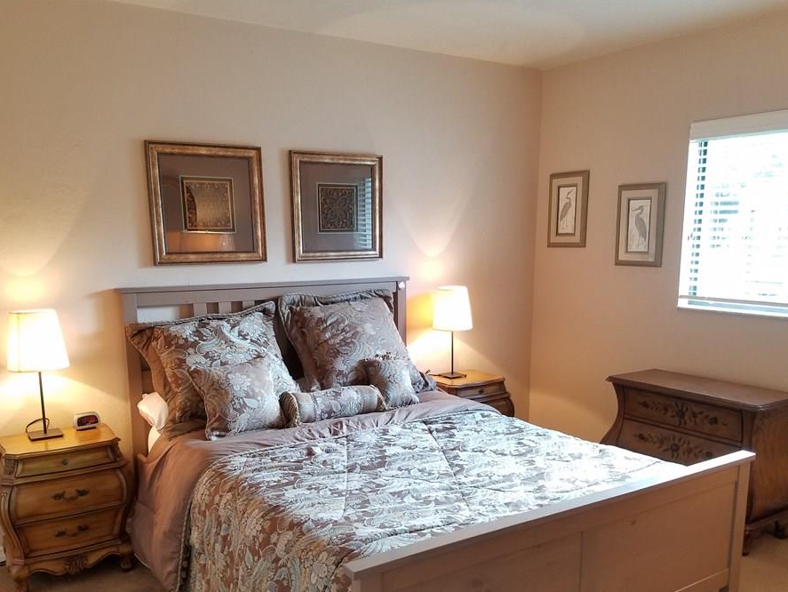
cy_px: 339
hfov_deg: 59.9
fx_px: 683
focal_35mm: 30
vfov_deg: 46.7
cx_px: 389
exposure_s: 1/30
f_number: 1.7
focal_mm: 4.2
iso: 160
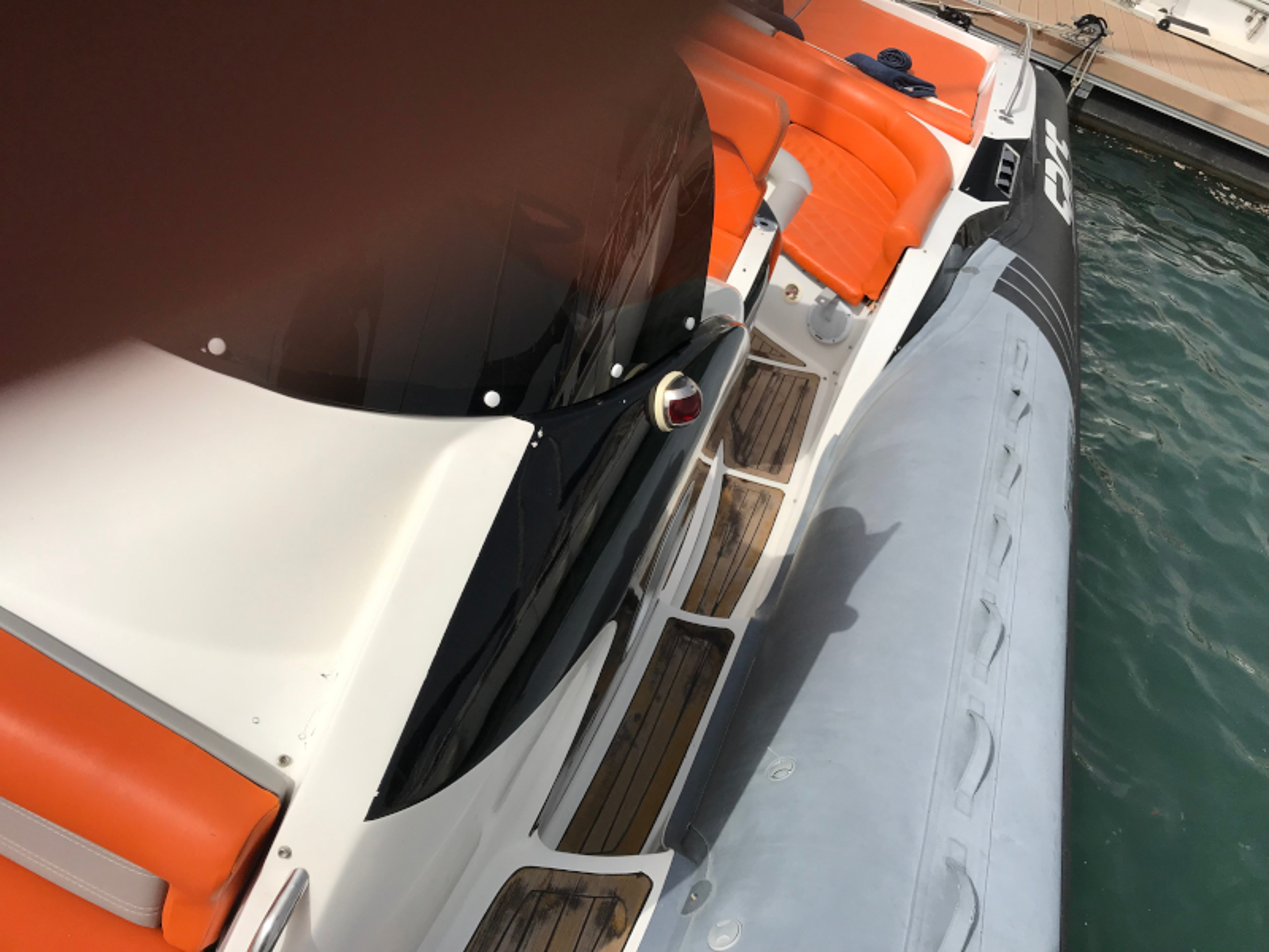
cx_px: 634
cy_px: 476
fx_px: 1026
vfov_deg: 49.7
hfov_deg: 63.4
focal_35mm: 28
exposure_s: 1/4566
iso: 20
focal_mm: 3.99
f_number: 1.8
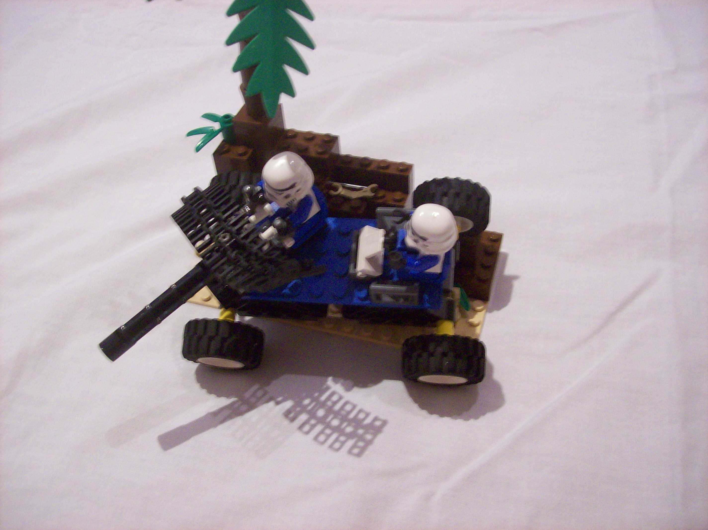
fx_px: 736
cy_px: 265
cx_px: 354
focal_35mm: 36
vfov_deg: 39.6
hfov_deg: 51.4
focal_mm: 6
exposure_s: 1/10.8
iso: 160
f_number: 2.7
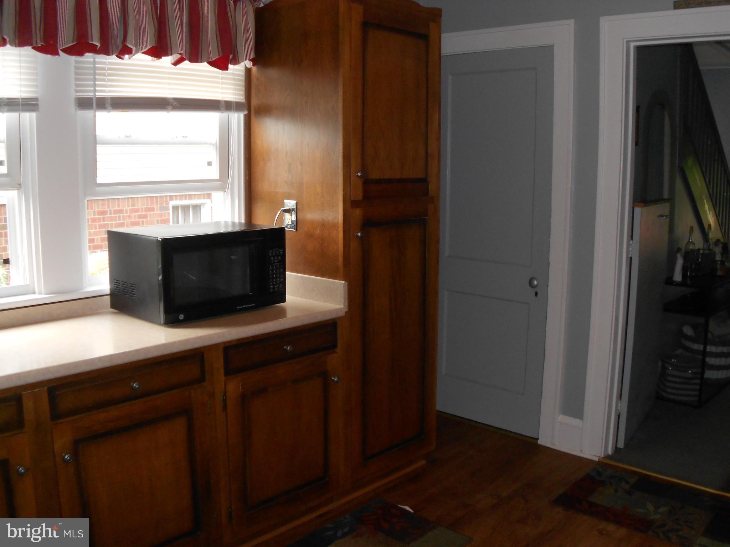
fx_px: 1181
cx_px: 365
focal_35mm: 56
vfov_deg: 26.1
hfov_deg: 34.3
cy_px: 274
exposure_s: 1/60
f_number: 4.9
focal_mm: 10
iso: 200
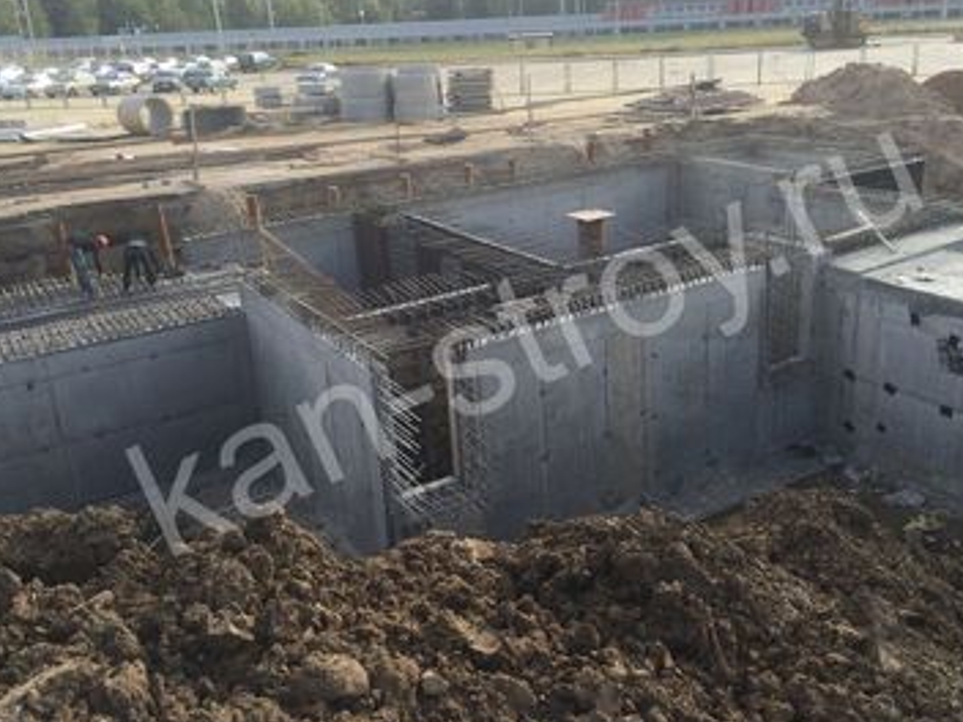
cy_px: 334
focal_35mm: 33
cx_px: 531
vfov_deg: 42.9
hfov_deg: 55.2
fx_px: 918
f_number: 2.2
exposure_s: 1/534
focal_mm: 4.15
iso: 32
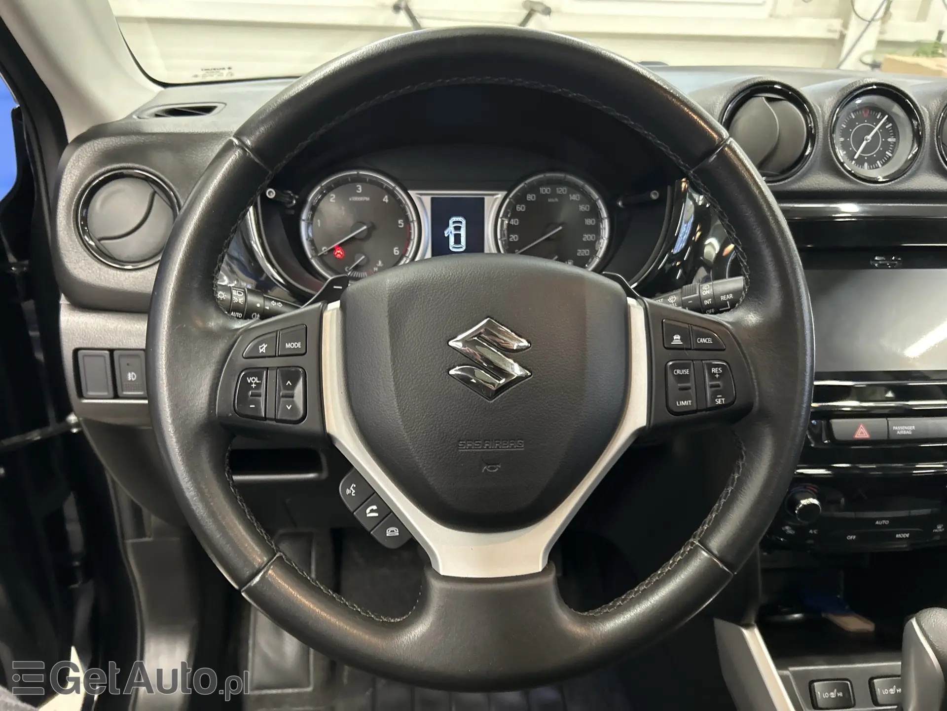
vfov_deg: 53.1
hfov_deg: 67.3
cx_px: 474
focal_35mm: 26
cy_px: 356
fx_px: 711
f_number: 1.5
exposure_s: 1/33
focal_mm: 5.7
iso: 500
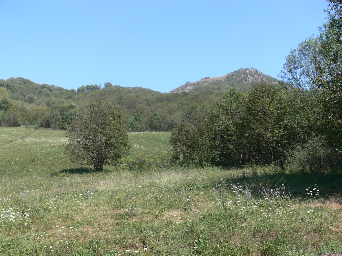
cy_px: 128
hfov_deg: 52.6
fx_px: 346
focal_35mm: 35
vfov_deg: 40.7
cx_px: 171
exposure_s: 1/125
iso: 80
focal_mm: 7.4
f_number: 4
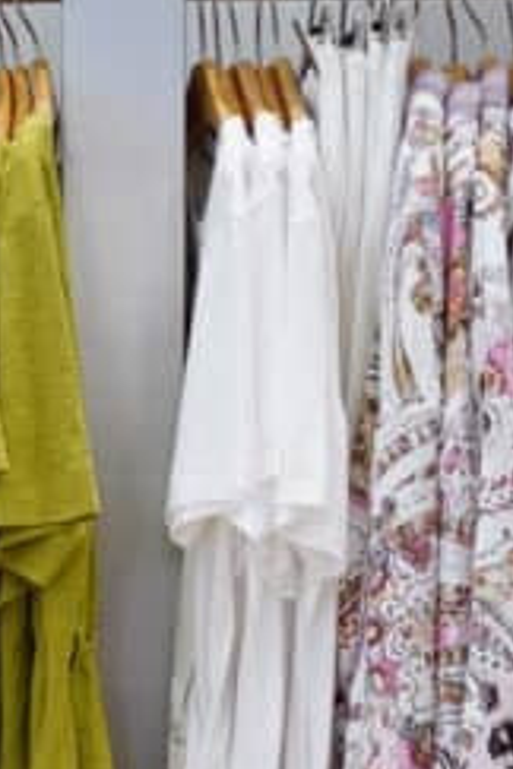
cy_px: 1260
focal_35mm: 237
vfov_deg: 8.4
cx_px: -446
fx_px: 5065
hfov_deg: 5.7
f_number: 1.8
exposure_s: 1/80
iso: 100
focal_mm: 50
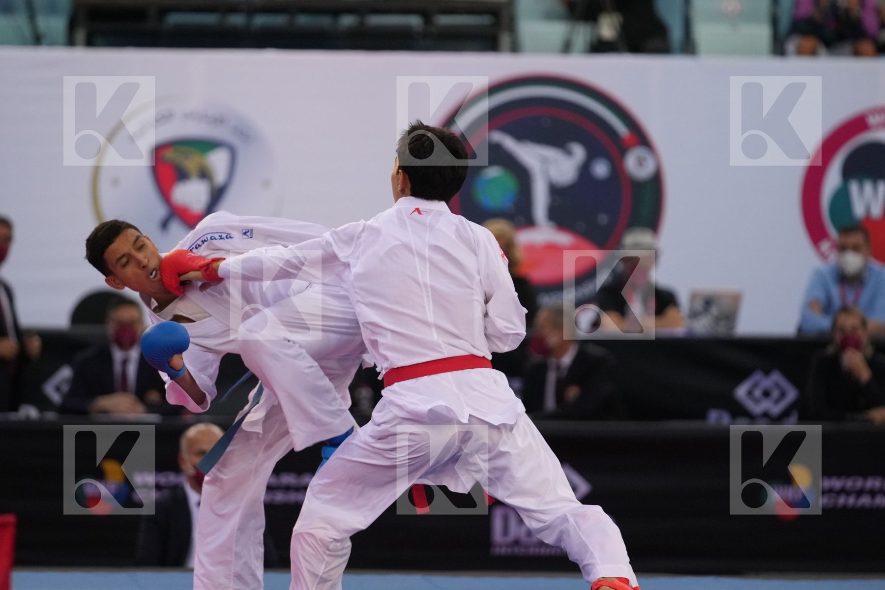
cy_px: 295
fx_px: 7374
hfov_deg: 6.9
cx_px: 442
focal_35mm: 300
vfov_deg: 4.6
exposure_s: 1/1000
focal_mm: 200
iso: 2000
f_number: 2.8
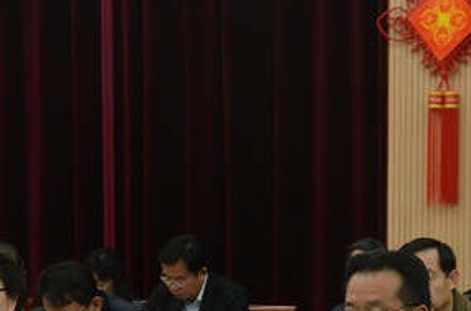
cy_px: 320
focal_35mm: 177
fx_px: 2308
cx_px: 337
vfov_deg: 7.7
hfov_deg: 11.6
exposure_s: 1/100
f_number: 5.6
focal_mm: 56
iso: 3200
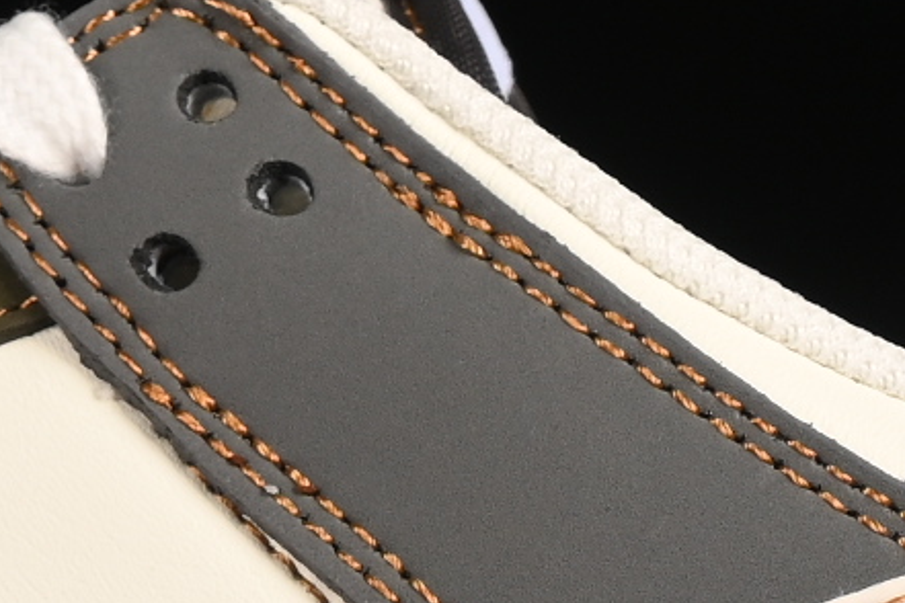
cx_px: -113
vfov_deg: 2.9
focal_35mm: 473
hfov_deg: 4.3
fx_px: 11890
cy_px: 334
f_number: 7.1
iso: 160
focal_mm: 50
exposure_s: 1/80
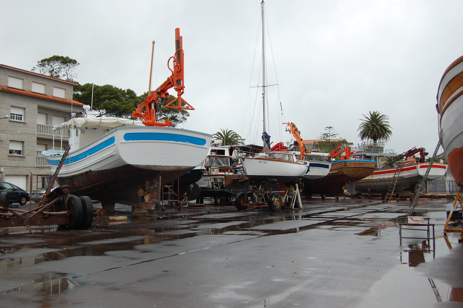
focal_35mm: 39
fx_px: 501
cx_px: 232
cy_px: 154
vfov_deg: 34.1
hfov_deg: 49.6
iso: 320
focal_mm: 26
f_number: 5.6
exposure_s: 1/125
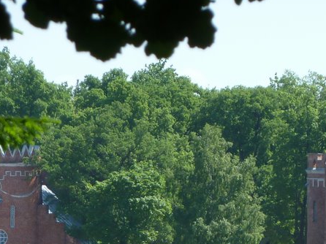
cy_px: 272
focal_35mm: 556
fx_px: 5233
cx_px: 207
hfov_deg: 3.6
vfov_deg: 2.7
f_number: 4.7
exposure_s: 1/200
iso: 80
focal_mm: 39.7
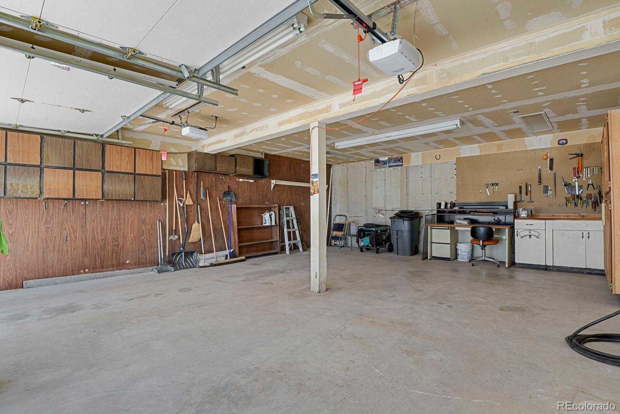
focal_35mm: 17
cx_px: 310
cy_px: 207
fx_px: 293
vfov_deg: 70.4
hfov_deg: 93.3
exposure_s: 1/3
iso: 250
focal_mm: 17
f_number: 8
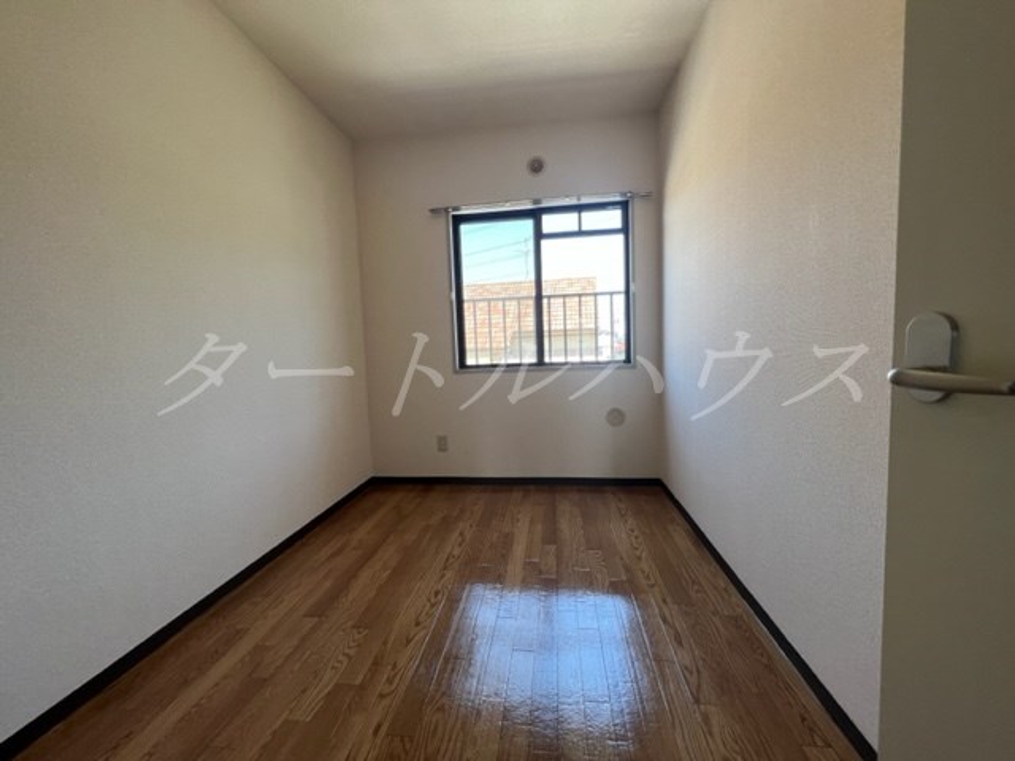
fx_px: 381
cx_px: 508
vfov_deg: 89.9
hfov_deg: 106.2
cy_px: 380
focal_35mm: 13
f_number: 1.8
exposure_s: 1/99
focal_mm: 1.57
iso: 40
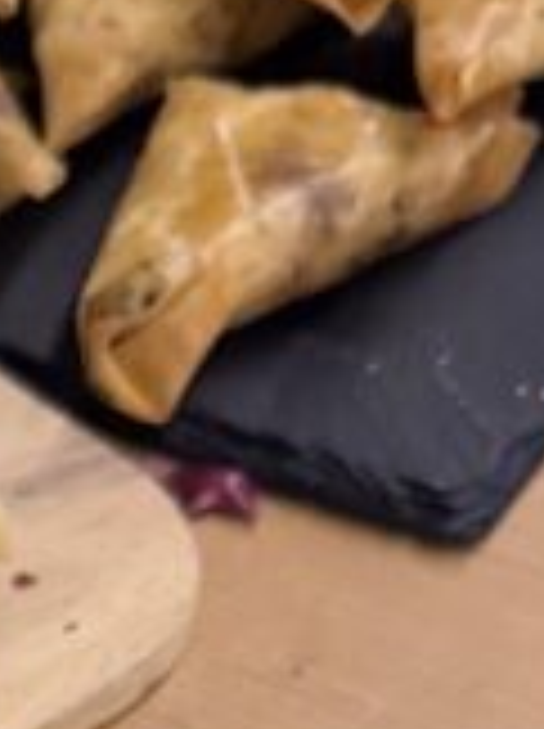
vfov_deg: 11.5
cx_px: -692
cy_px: 1516
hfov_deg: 8.9
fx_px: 3193
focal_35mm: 152
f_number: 1.78
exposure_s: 1/50
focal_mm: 6.76
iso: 800
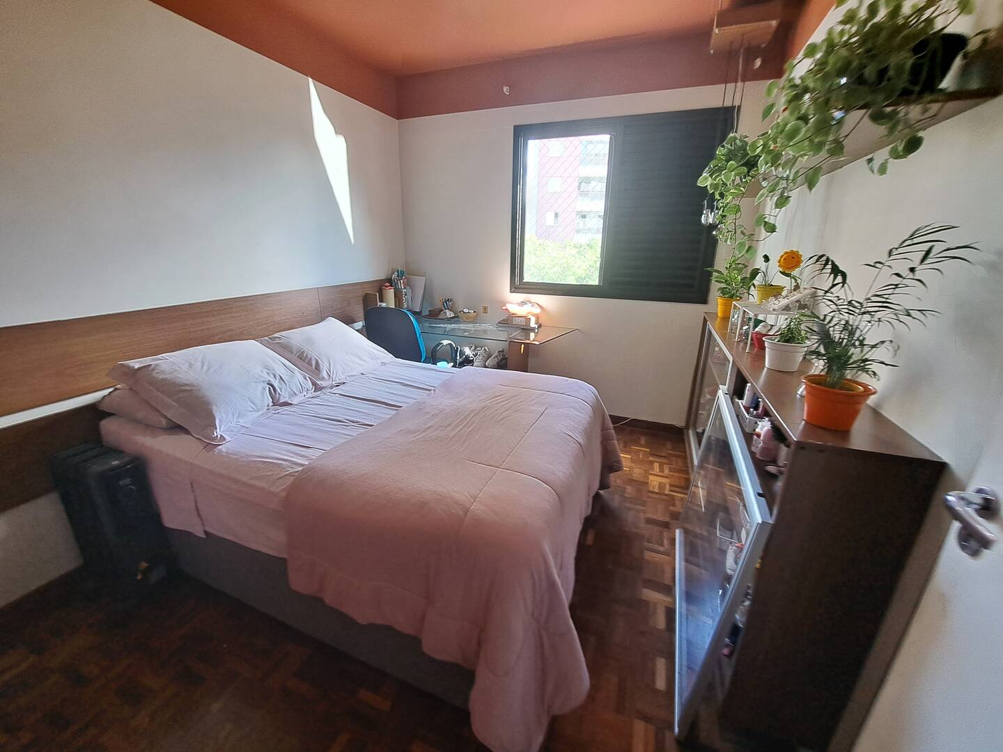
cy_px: 376
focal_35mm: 13
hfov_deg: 106.2
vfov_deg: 89.9
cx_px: 502
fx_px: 377
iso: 50
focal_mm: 1.74
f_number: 2.2
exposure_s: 1/40
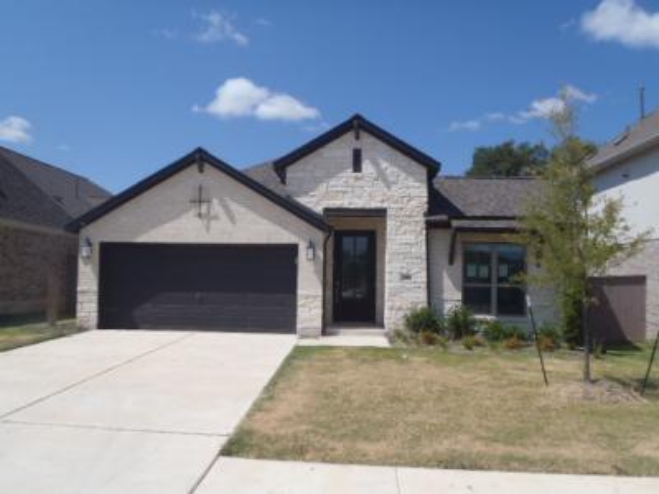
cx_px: 330
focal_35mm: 28
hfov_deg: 63.4
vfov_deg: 49.7
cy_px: 247
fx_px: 533
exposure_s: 1/1000
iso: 80
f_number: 3.9
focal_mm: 5
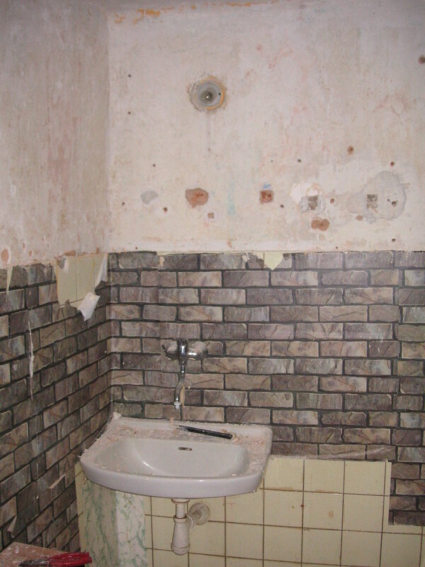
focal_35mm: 37
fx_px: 606
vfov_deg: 50.1
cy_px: 284
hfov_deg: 38.7
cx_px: 212
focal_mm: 6.1
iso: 160
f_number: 2.8
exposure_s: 1/45
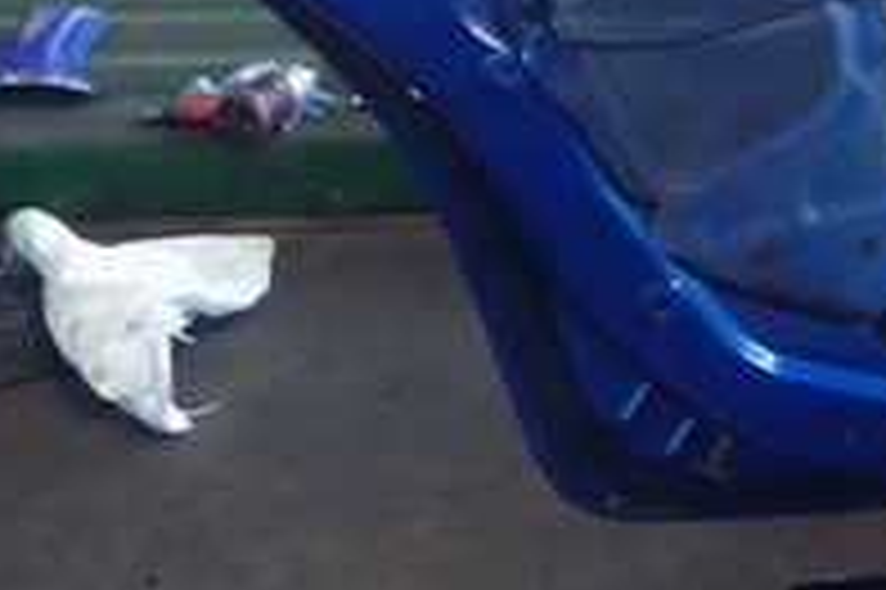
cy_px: -405
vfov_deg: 13.2
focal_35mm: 95
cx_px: 864
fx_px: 2336
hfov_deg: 20.8
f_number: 2.3
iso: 200
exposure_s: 1/40
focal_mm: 5.4
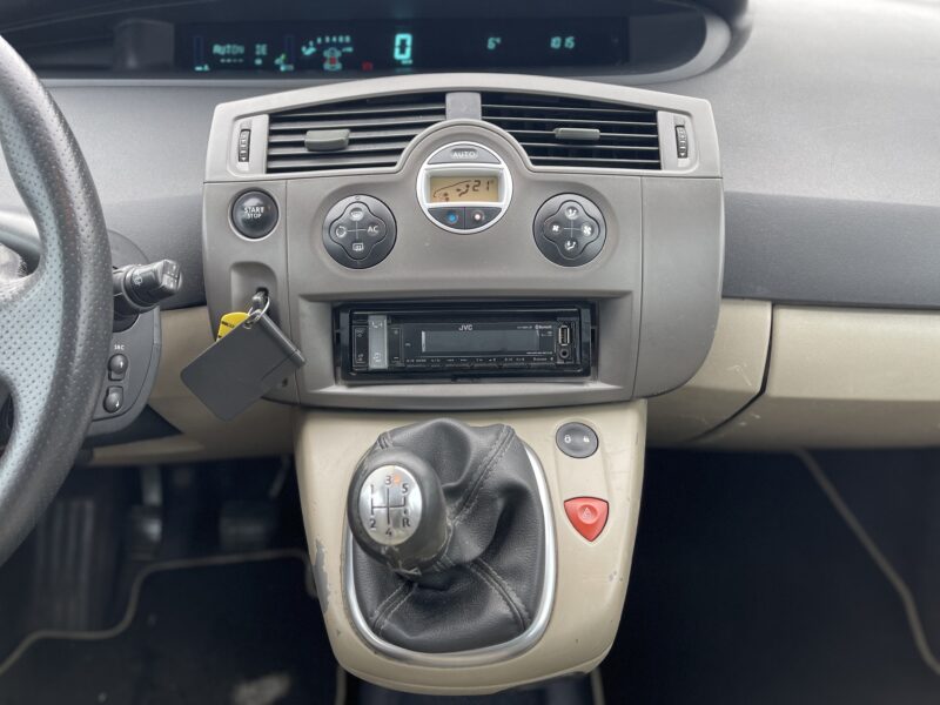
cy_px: 352
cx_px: 470
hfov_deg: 67.3
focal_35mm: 26
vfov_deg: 53.1
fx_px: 706
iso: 125
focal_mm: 5.1
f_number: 1.6
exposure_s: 1/121
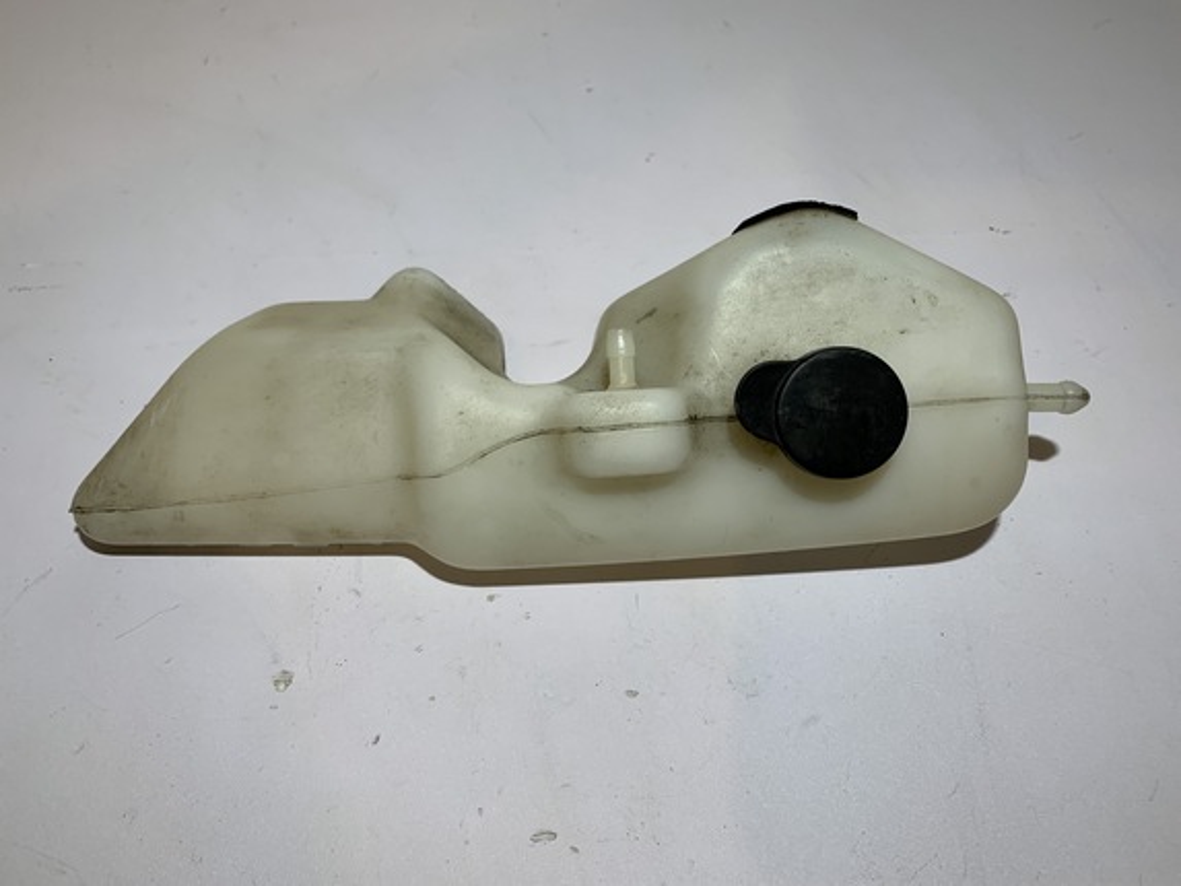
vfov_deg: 53.1
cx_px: 590
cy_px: 443
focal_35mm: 26
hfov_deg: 67.3
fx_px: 887
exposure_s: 1/121
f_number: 1.8
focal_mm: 4.25
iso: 32
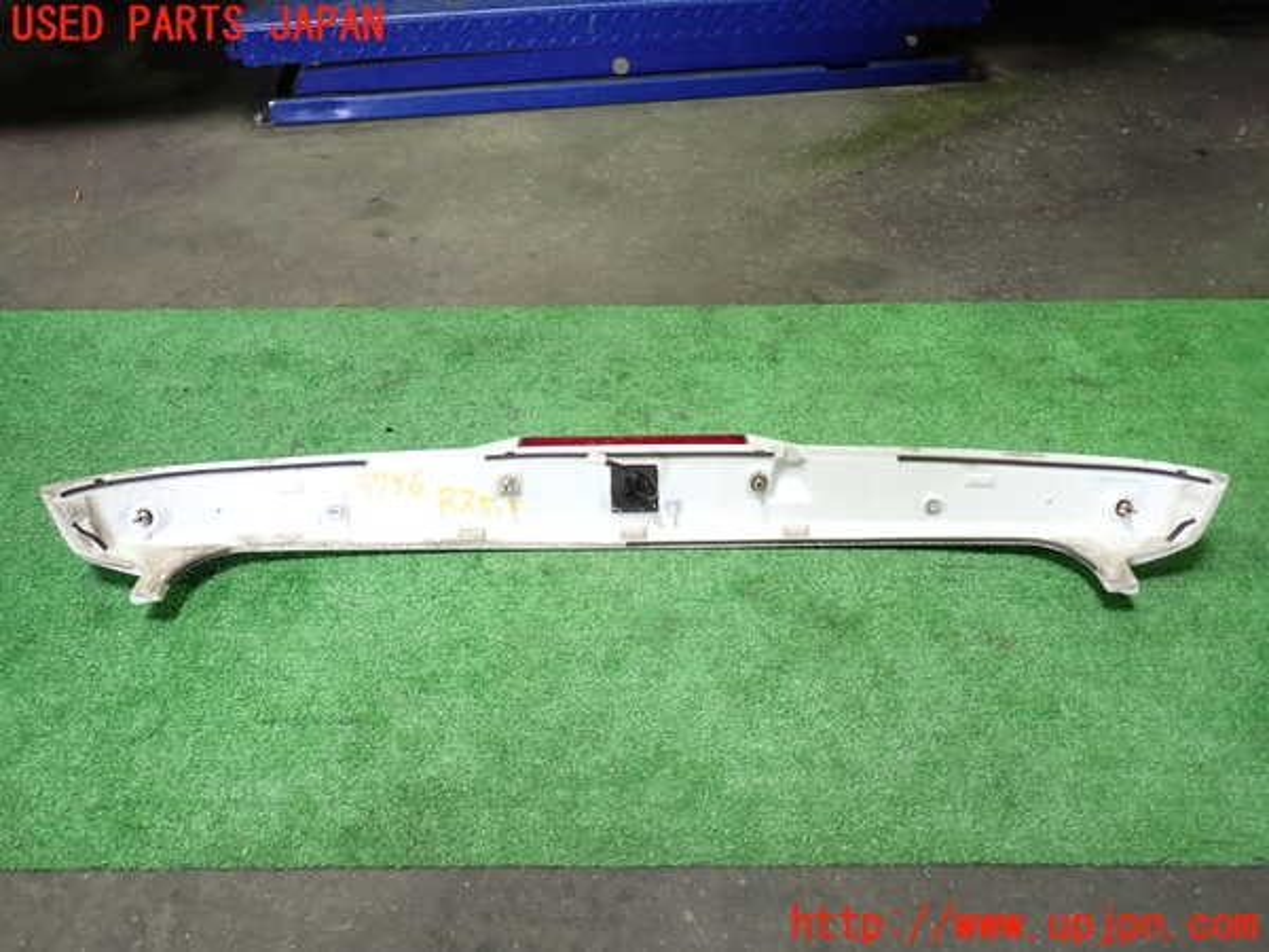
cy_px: 476
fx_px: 916
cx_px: 634
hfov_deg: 69.4
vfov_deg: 54.9
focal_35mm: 25
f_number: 2
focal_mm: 4.5
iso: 200
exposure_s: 1/40
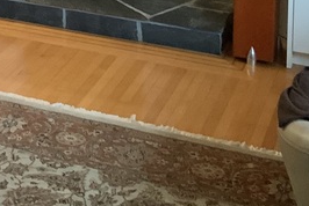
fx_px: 997
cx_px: -50
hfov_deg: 16.9
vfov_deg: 10.7
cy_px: -219
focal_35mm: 116
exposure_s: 1/40
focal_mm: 3
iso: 200
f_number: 1.8
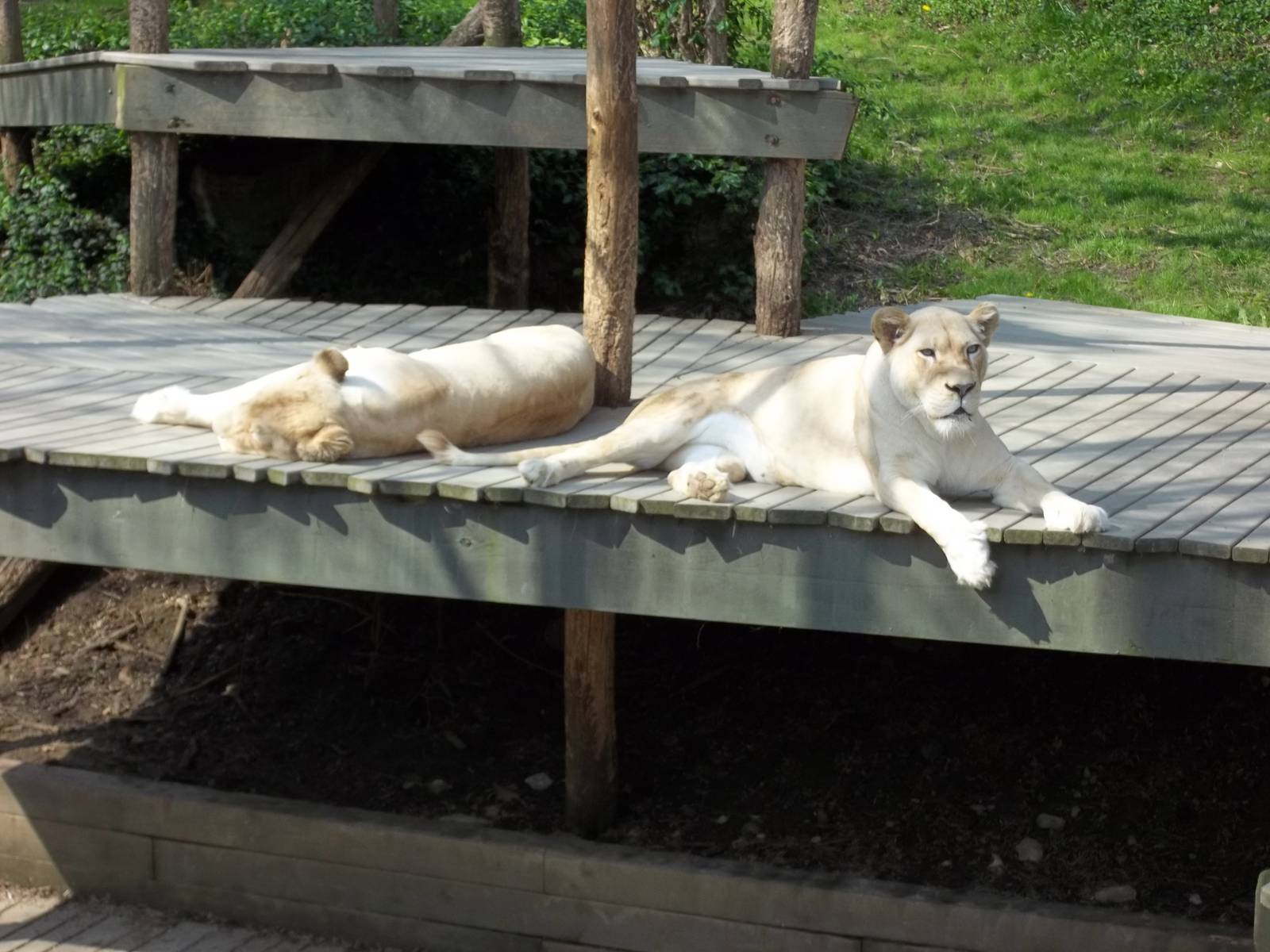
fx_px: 3522
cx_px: 635
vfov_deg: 15.4
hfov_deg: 20.4
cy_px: 476
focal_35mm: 96
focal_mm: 17.1
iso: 64
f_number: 5.2
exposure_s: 1/160
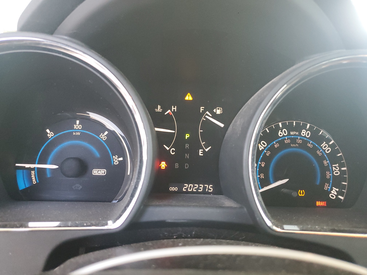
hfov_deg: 67.3
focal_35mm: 26
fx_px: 276
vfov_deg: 53.1
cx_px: 184
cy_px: 138
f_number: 1.5
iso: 357
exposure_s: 1/60.2
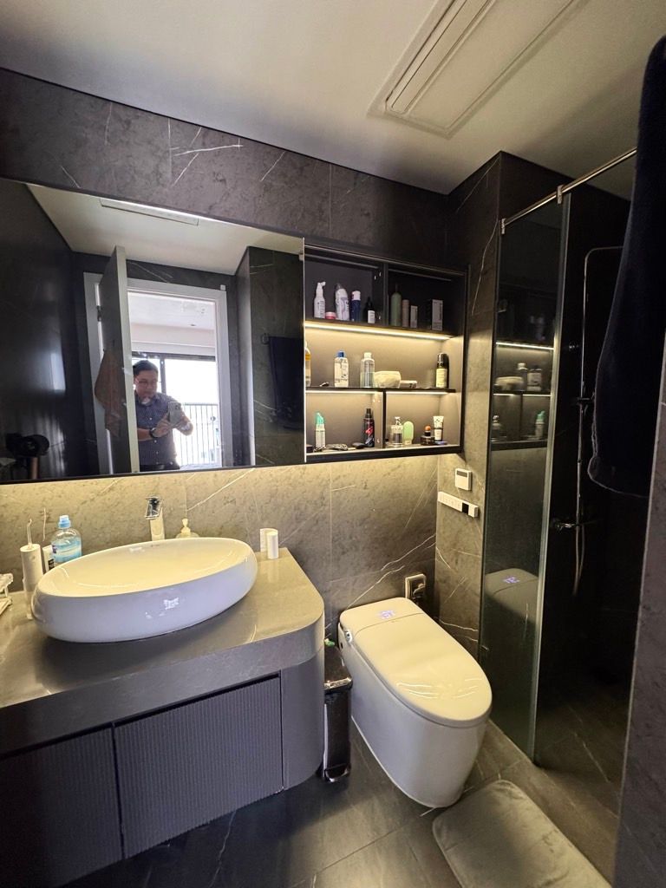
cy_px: 444
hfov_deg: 85.7
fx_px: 359
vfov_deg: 102.1
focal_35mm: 14
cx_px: 333
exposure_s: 1/77
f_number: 2.2
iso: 320
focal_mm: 2.22
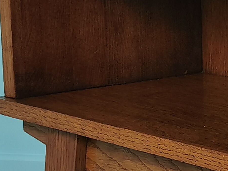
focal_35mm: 174
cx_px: 279
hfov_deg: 11.1
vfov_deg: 8.5
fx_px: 1146
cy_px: 131
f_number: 1.8
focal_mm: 5.58
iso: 100
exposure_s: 1/100
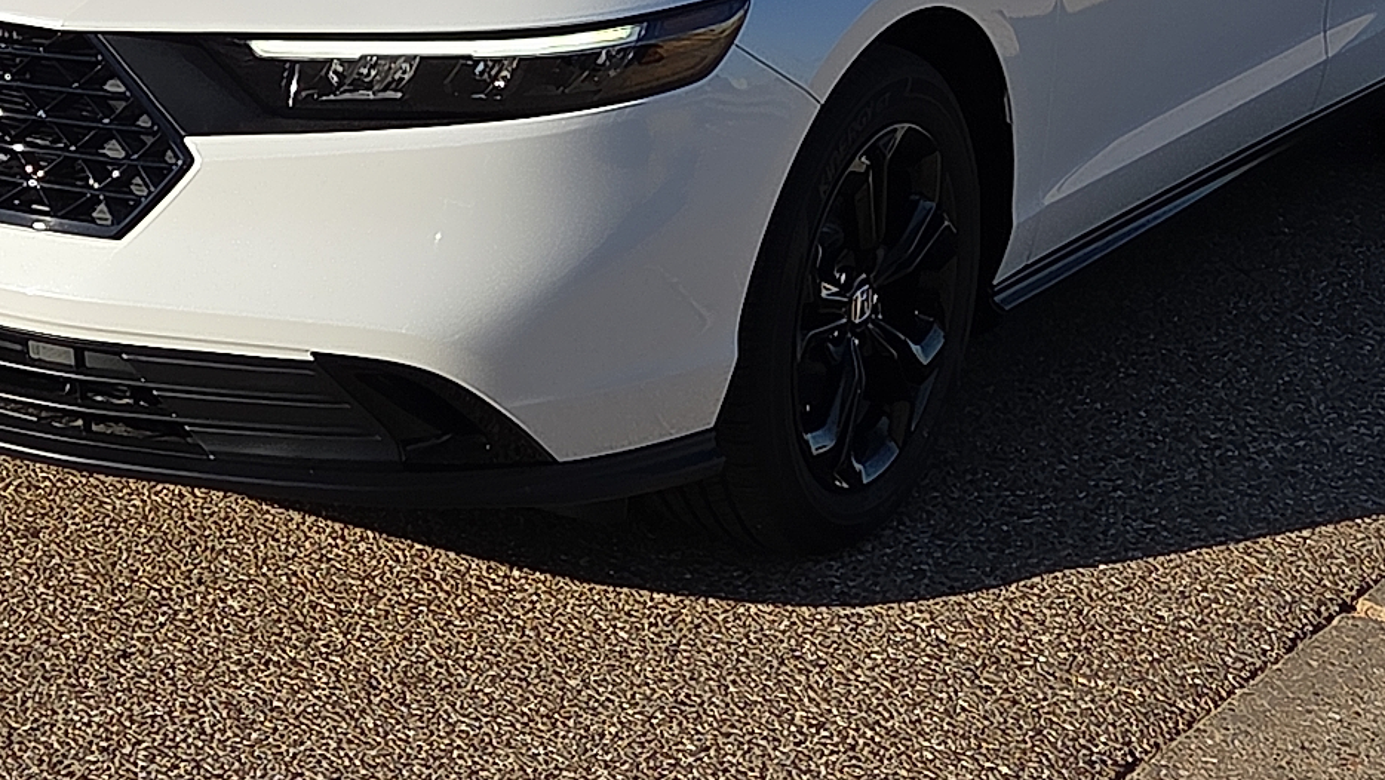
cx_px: 537
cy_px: -6
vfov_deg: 12.3
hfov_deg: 22.0
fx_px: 3563
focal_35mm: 97
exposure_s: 1/10000
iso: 78
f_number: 1.8
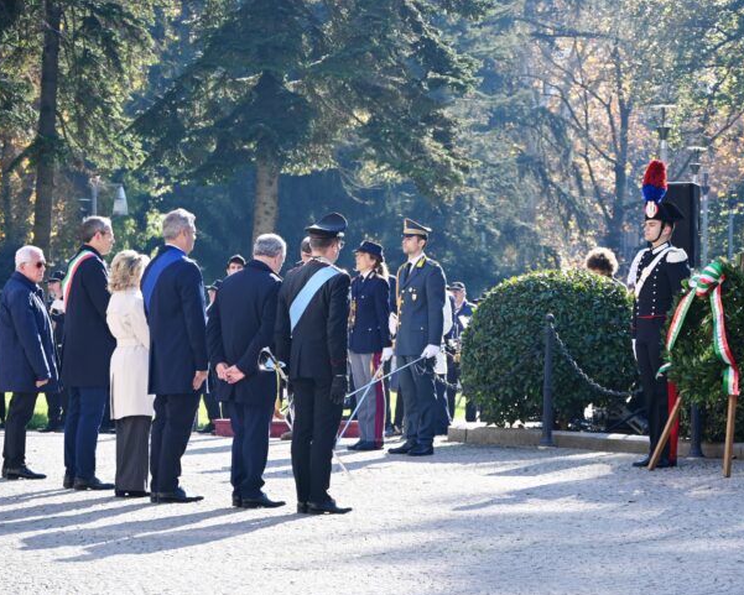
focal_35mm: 142
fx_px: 3118
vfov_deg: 10.9
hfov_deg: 13.6
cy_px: 299
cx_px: 416
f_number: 5.3
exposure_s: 1/125
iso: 100
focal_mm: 83
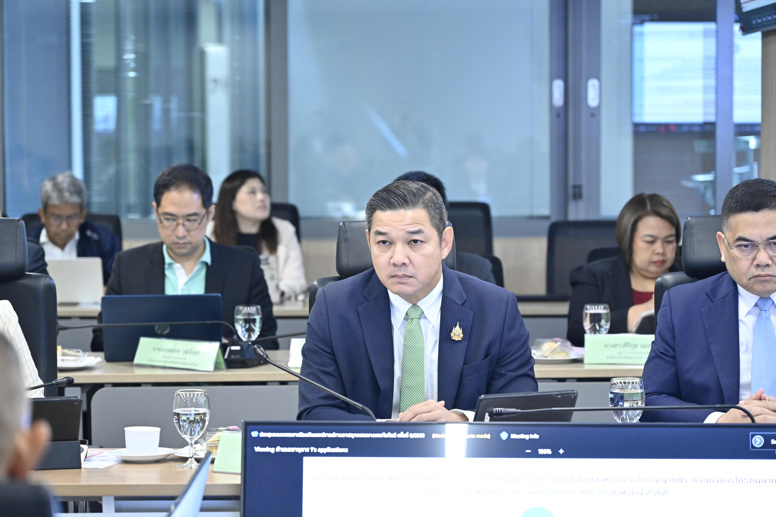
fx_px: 2586
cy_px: 258
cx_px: 388
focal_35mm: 120
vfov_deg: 11.4
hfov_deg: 17.1
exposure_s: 1/125
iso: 4000
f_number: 4.5
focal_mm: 120
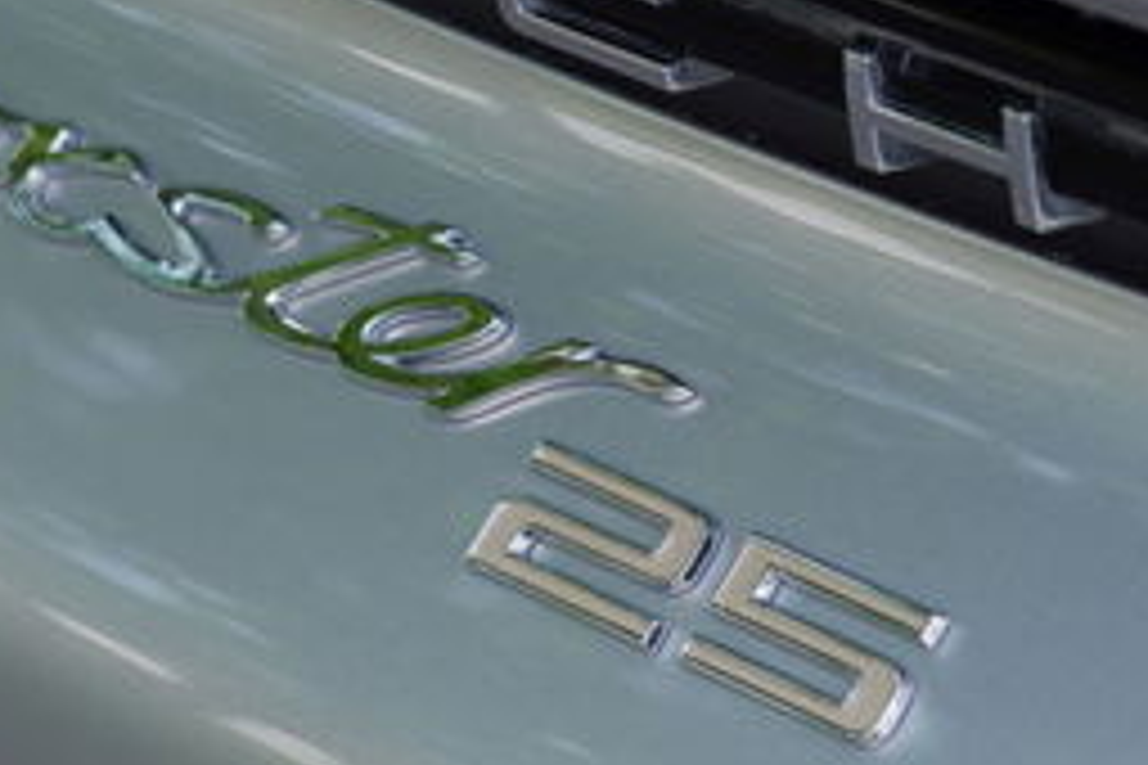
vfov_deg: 6.0
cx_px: 518
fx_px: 7302
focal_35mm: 229
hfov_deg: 9.0
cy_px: 441
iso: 100
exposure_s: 1/250
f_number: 4.5
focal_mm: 76
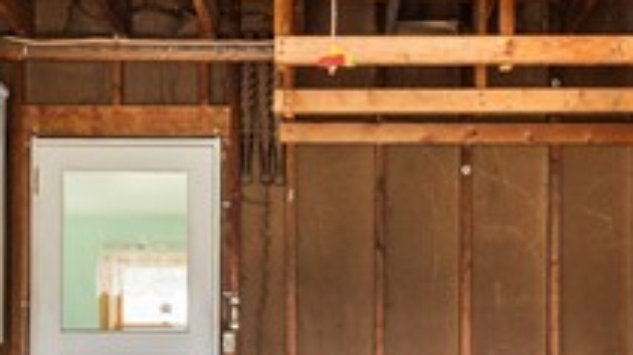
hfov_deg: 27.9
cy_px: 429
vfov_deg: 15.3
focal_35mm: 76
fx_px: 1275
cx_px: 321
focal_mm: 14
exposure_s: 1/13
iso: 1000
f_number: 8
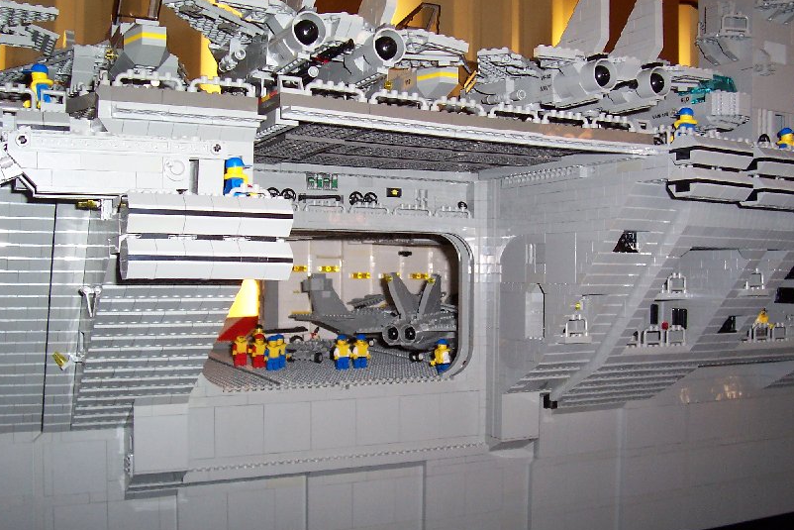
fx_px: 860
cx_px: 395
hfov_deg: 49.5
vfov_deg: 34.2
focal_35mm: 39
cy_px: 283
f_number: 2.8
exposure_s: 1/60
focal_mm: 5.6
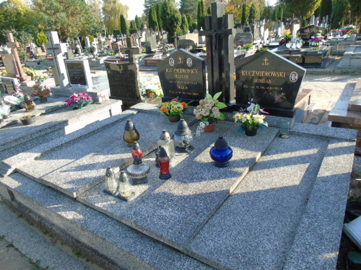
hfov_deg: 69.4
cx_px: 180
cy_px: 135
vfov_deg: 54.9
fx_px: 261
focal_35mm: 25
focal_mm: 4.4
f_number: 3.4
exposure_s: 1/200
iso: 80
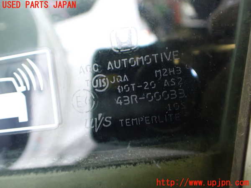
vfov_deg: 46.8
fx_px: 218
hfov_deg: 60.0
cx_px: 126
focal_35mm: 30
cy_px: 94
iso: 1250
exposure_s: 1/30
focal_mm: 5.4
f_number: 2.3
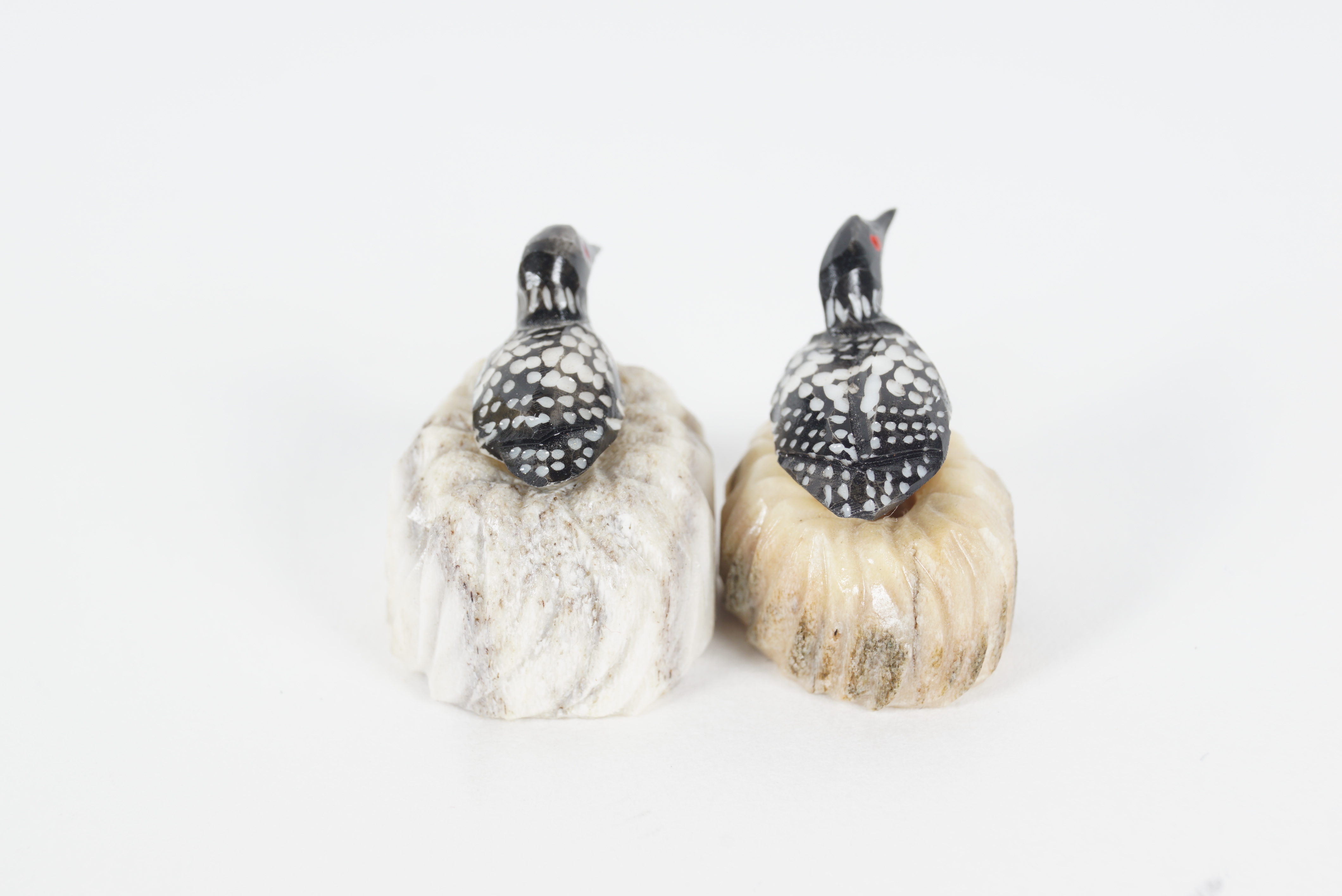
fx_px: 3077
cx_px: 671
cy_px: 448
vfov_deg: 16.6
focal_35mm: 82
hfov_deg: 24.6
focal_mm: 55
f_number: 14
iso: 100
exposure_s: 1/125
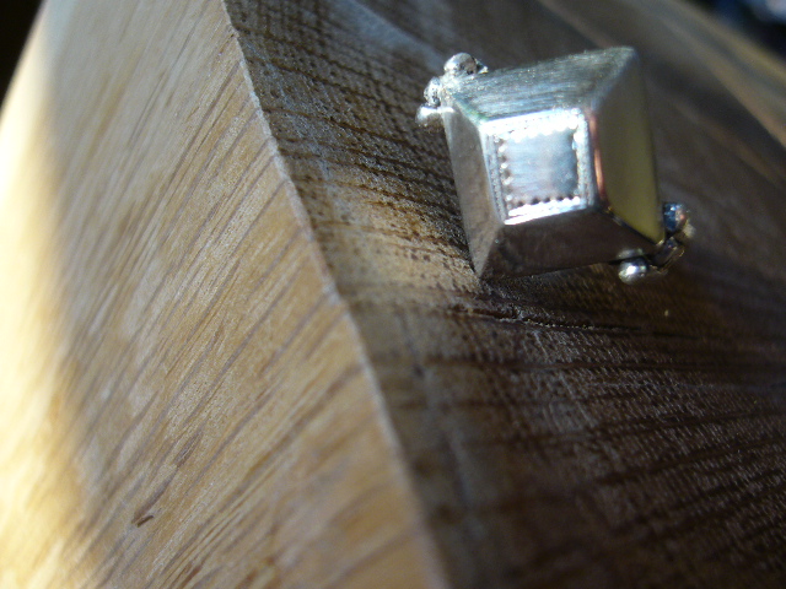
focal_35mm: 35
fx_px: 795
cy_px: 294
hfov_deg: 52.6
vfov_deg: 40.7
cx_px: 393
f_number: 2.8
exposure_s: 1/25
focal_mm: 5.8
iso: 80
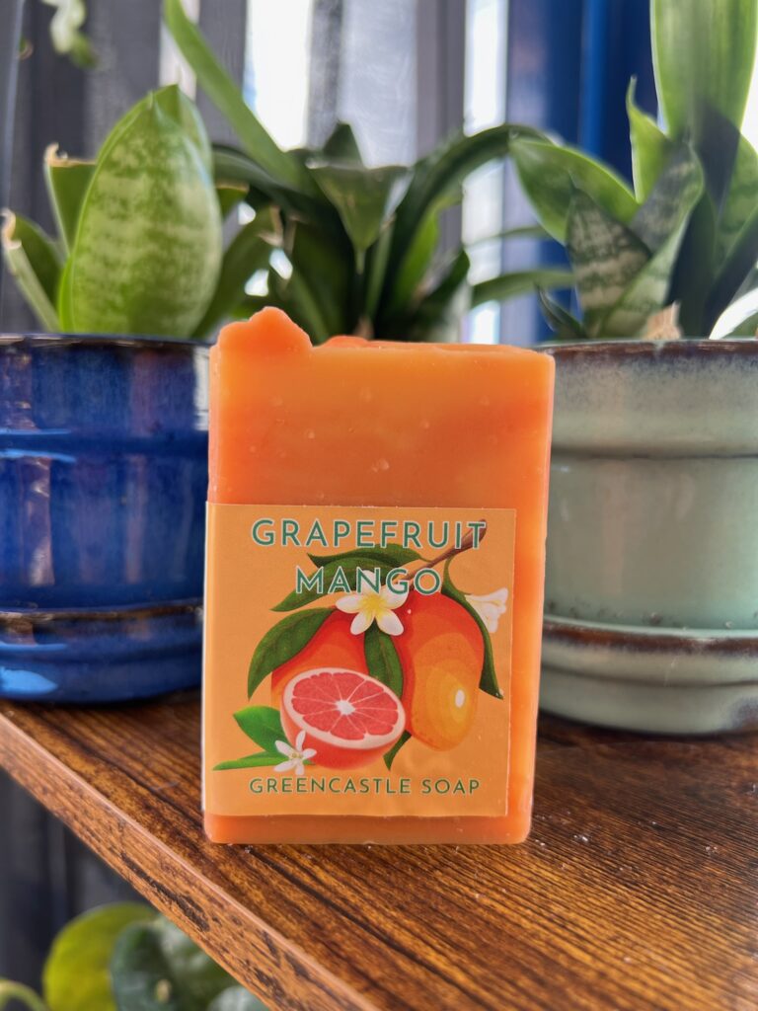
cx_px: 379
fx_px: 759
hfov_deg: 53.1
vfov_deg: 67.3
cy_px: 506
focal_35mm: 26
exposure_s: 1/124
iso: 40
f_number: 1.5
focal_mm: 5.7
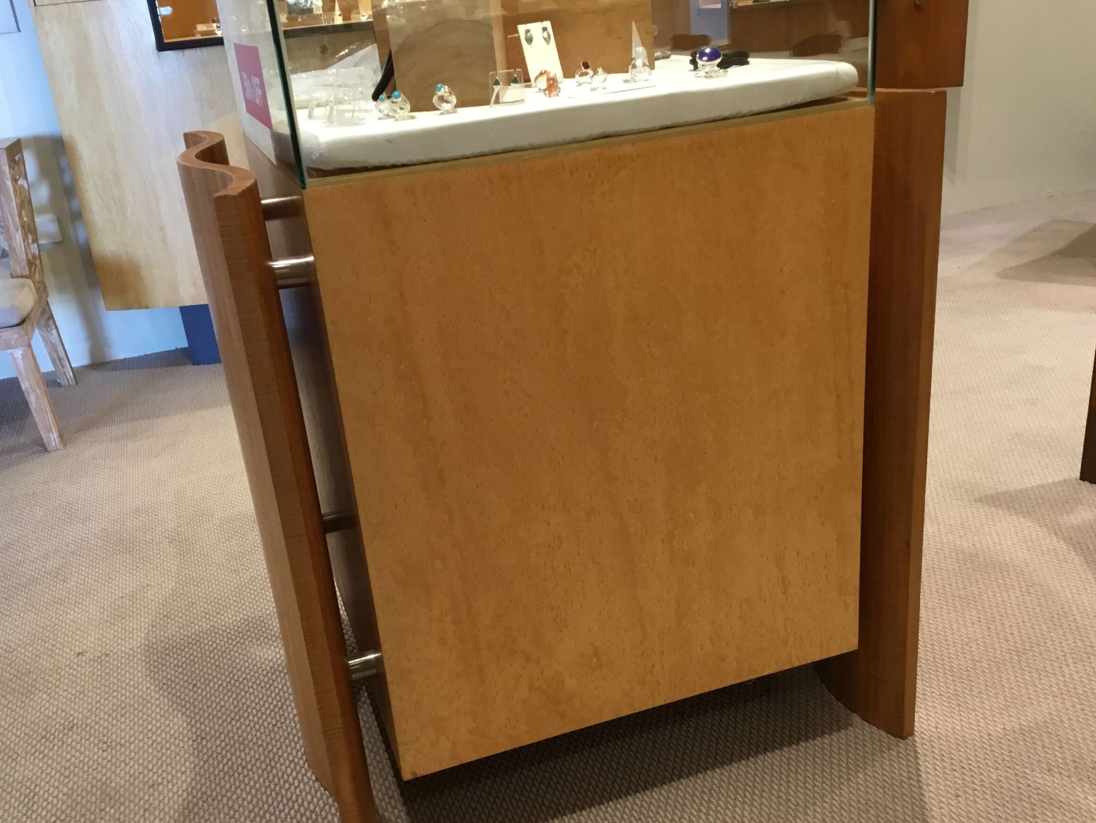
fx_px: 1077
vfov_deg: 41.8
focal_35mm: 34
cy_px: 446
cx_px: 527
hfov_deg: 53.9
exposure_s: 1/33
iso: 100
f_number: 2.4
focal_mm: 3.3
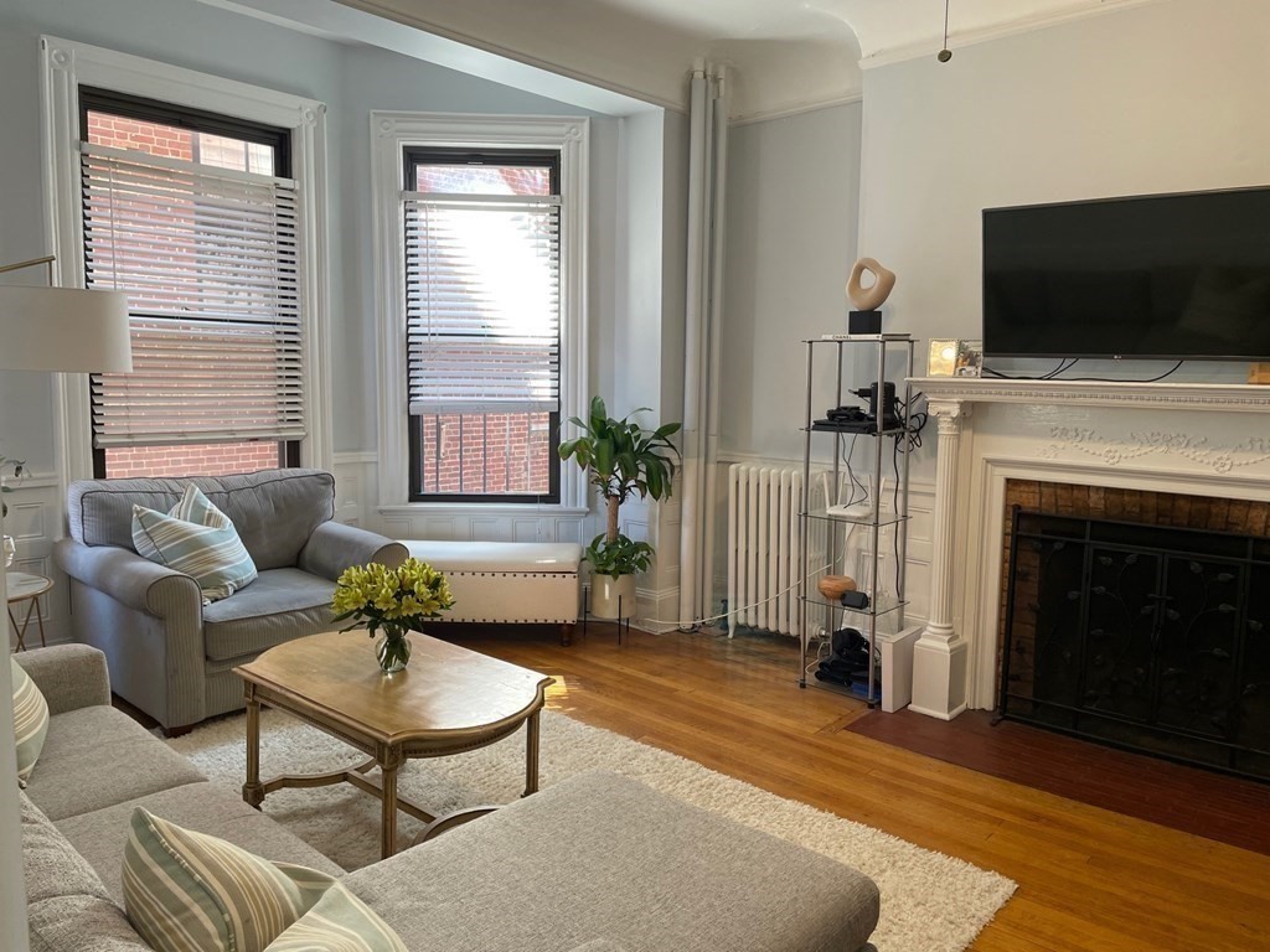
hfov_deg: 67.3
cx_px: 635
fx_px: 954
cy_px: 476
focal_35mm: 26
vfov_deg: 53.1
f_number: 1.6
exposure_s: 1/60
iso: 64
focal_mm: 4.2
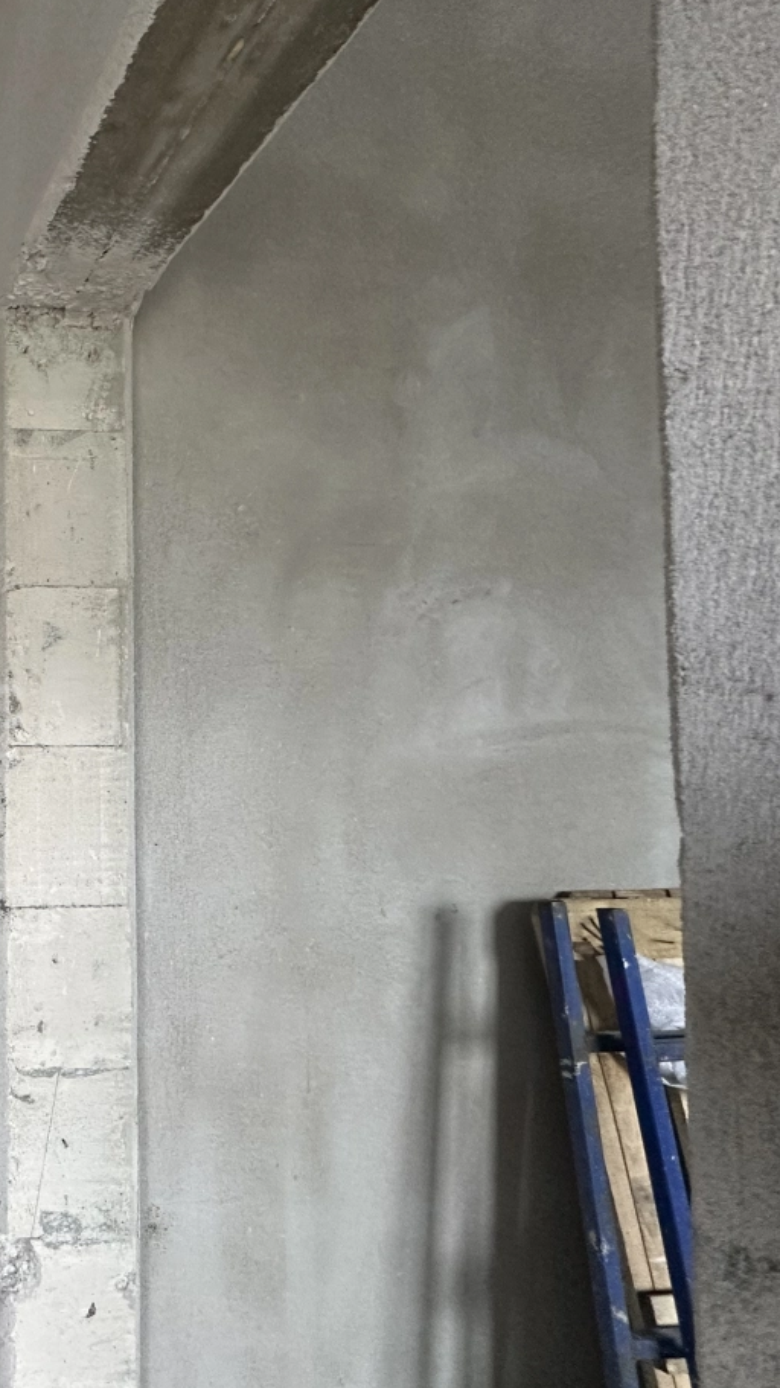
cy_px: 708
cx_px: -151
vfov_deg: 83.8
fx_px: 773
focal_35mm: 21
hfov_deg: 39.3
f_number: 2.2
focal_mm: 2.22
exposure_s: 1/60
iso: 400
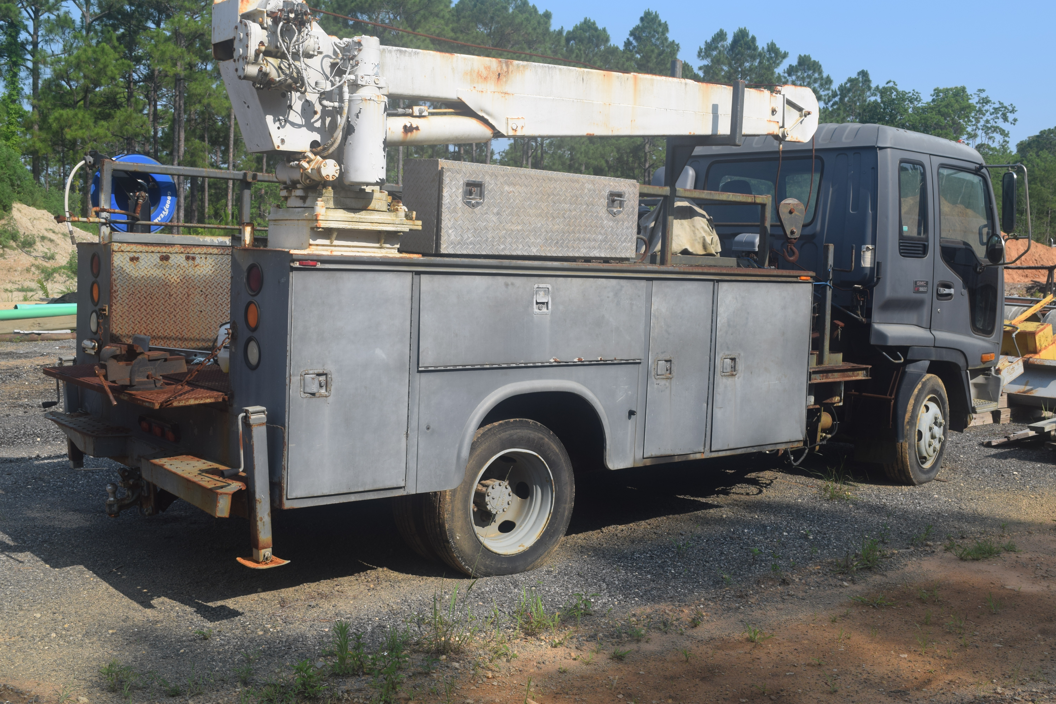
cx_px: 528
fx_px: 1188
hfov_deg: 47.9
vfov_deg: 33.0
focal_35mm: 40
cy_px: 352
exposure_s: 1/400
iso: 200
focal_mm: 27
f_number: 10
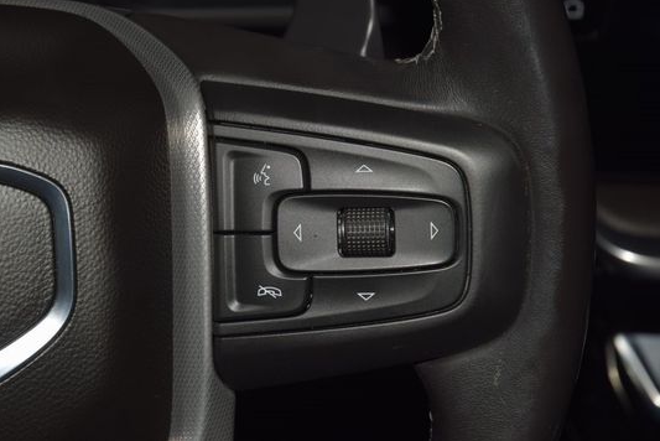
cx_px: 293
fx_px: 2311
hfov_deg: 16.2
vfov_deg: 10.9
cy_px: 178
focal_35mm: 126
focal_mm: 70
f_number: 8
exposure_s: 1/125
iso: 100
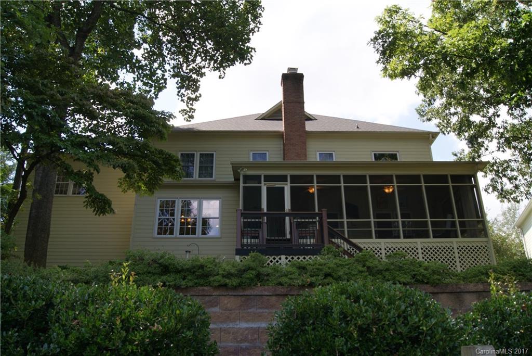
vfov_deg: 43.7
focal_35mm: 30
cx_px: 266
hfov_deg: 61.9
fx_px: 444
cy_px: 178
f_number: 10
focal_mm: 20
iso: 100
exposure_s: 1/80
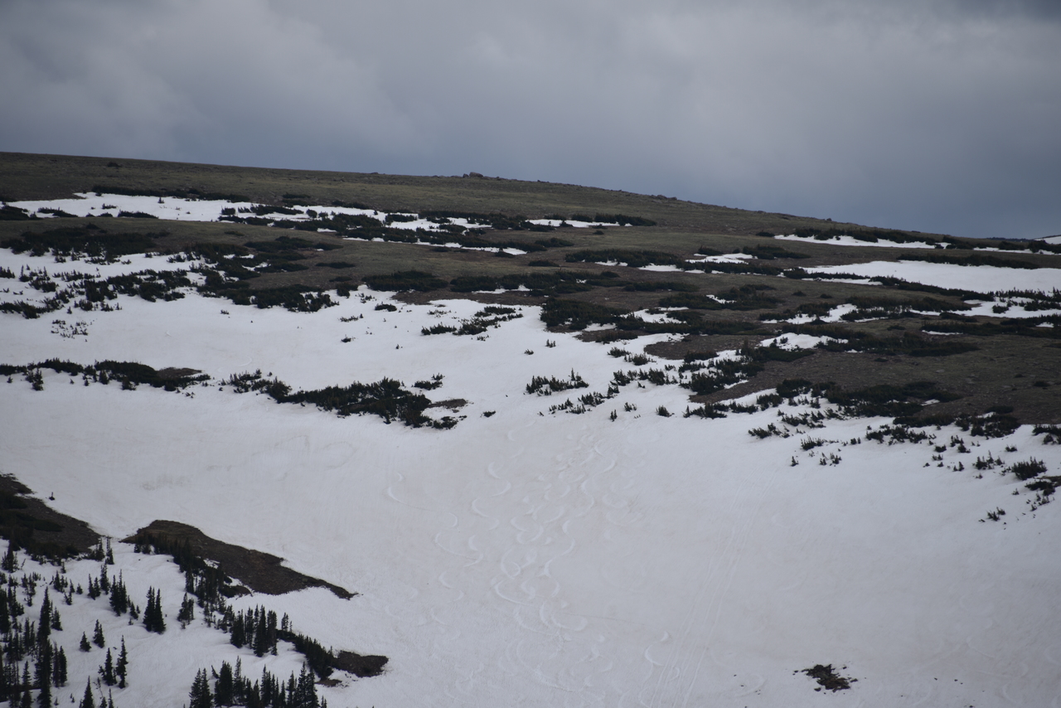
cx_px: 530
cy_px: 354
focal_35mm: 300
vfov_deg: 4.6
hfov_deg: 6.9
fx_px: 8843
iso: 100
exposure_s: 1/640
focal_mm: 300
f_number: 7.1
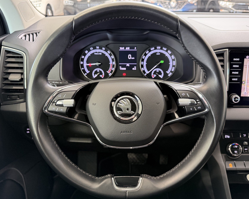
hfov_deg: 66.0
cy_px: 100
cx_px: 128
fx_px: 192
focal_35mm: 26
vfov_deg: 54.9
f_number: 1.78
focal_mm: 6.76
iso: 400
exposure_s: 1/50
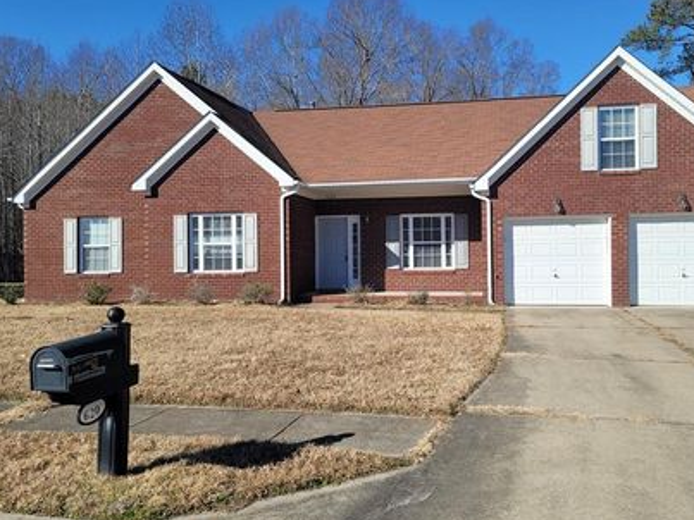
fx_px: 621
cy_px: 259
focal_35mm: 31
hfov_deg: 58.1
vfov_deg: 45.4
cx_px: 400
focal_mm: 7
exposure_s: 1/1064
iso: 20
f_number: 1.8
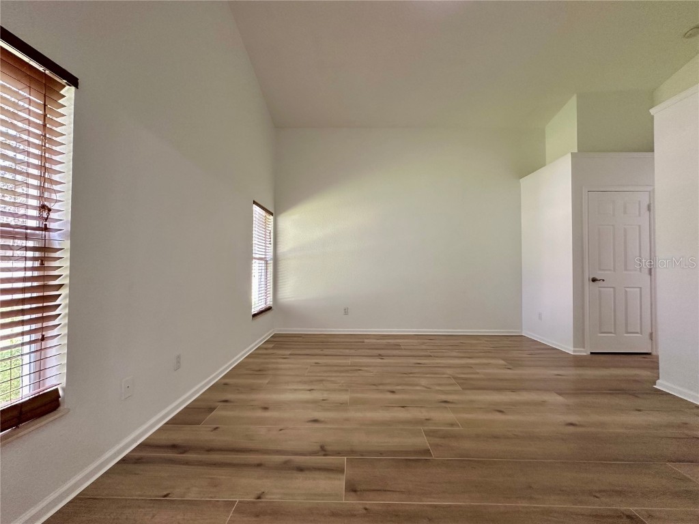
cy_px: 262
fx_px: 283
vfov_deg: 85.7
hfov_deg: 102.1
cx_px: 350
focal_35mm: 14
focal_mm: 2.22
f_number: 2.2
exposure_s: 1/120
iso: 250
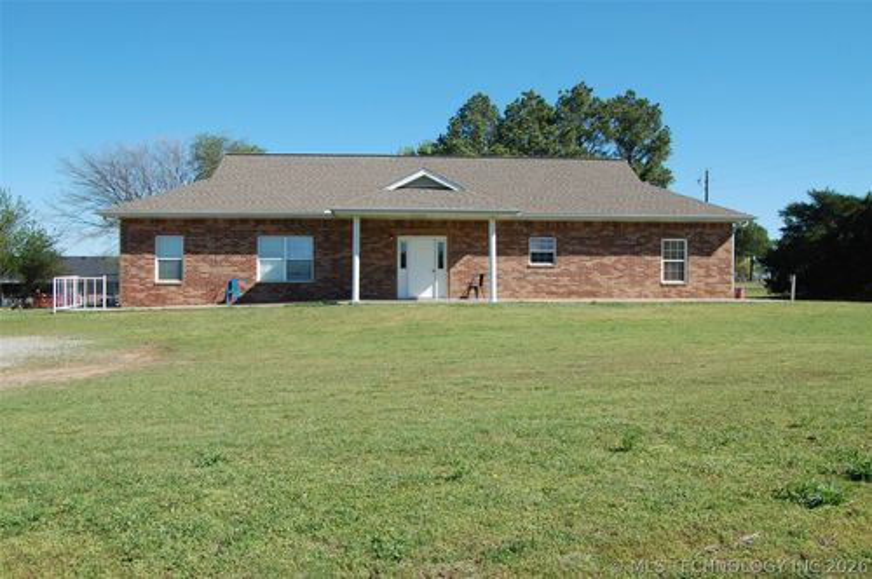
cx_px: 436
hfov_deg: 57.3
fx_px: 798
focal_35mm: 33
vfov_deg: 39.9
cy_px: 290
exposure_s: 1/320
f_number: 9
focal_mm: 22
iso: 200
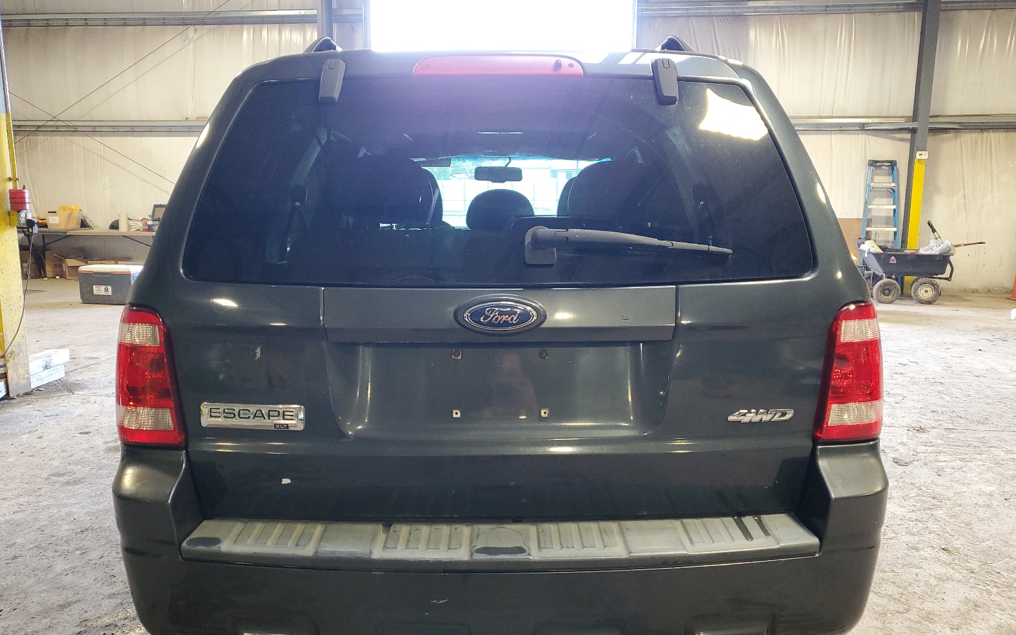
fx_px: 775
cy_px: 347
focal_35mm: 28
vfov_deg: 44.5
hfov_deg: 66.5
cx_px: 504
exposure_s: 1/60.2
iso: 167
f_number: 1.5
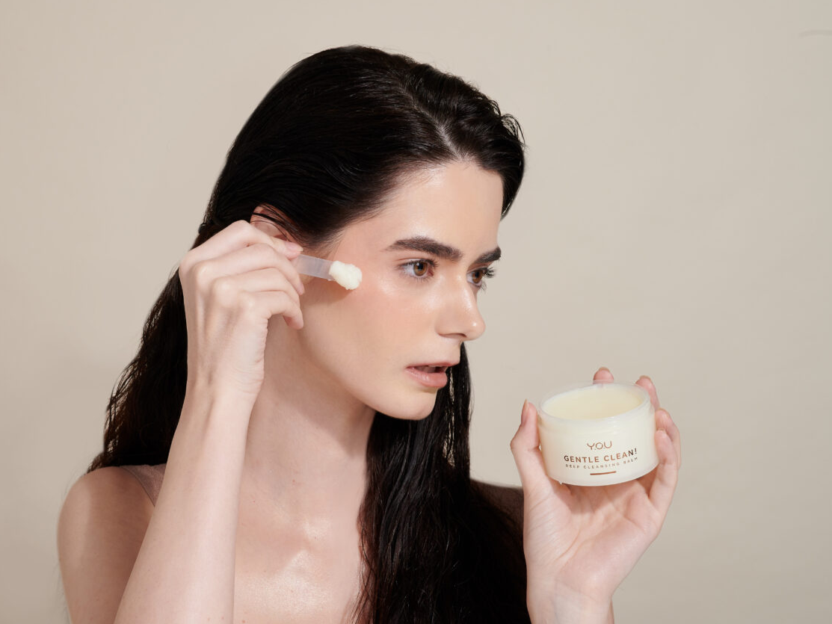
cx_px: 327
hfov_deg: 22.5
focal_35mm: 87
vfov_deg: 17.0
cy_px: 331
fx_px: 2091
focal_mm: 70
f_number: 13
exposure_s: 1/160
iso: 320
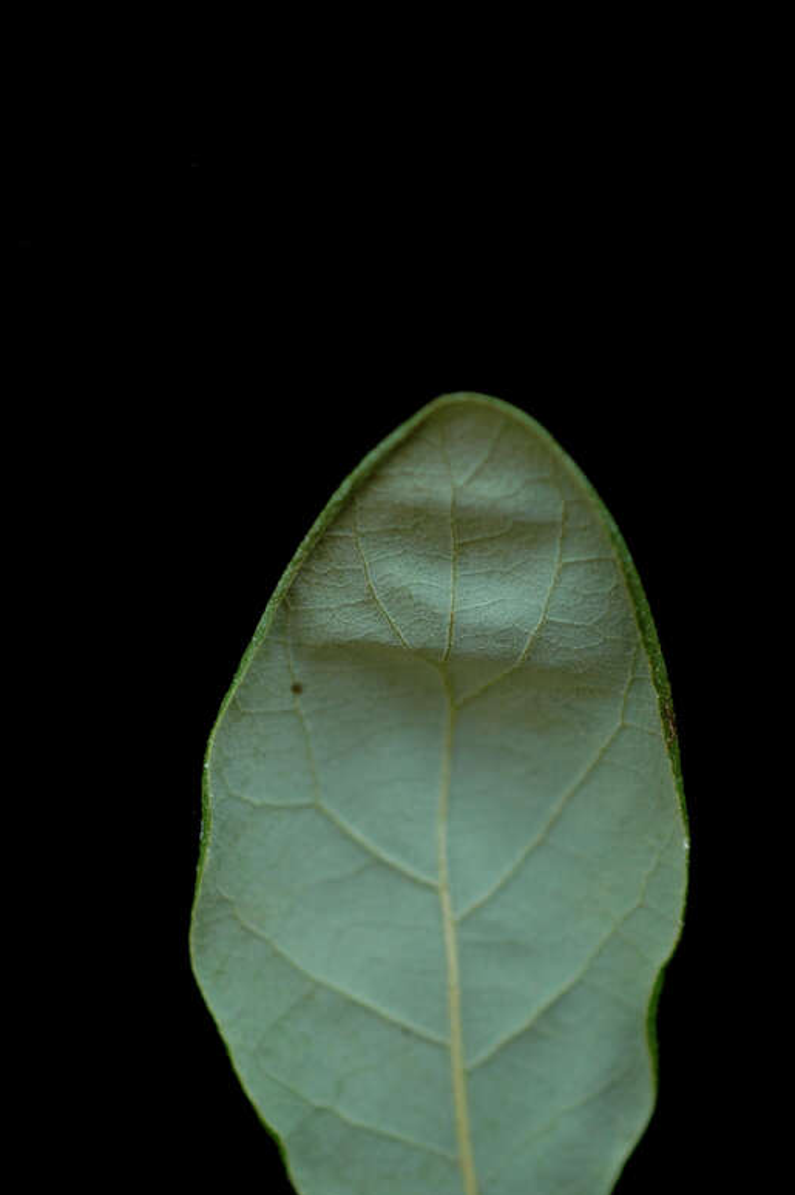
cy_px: 611
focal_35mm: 62
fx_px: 2056
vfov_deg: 32.4
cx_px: 392
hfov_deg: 21.9
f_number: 3.5
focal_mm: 40
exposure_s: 1/80
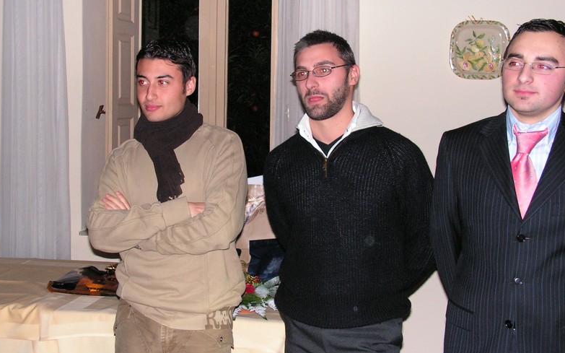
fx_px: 801
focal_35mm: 52
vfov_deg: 24.8
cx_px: 279
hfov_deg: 38.9
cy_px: 153
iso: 200
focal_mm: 8.1
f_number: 3.2
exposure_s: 1/40
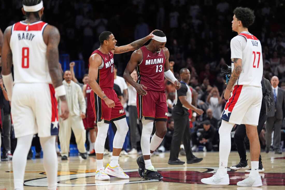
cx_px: 142
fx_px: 1203
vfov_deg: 9.0
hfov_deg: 13.5
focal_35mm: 152
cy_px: 95
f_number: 2.8
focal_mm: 152
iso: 4000
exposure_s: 1/2000
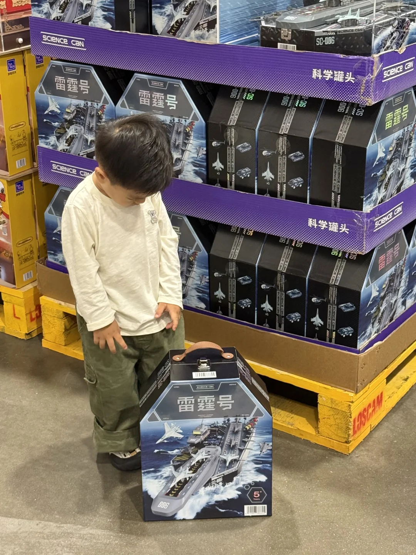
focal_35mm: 48
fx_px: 769
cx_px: 208
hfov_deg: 30.3
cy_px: 278
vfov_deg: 39.7
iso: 200
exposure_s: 1/100
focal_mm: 6.76
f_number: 1.78
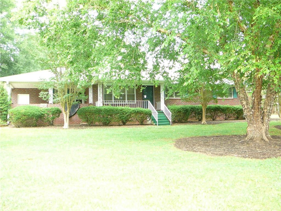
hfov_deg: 52.6
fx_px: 284
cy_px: 106
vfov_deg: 40.7
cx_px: 140
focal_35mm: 35
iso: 80
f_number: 2.8
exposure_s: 1/25
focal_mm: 5.2
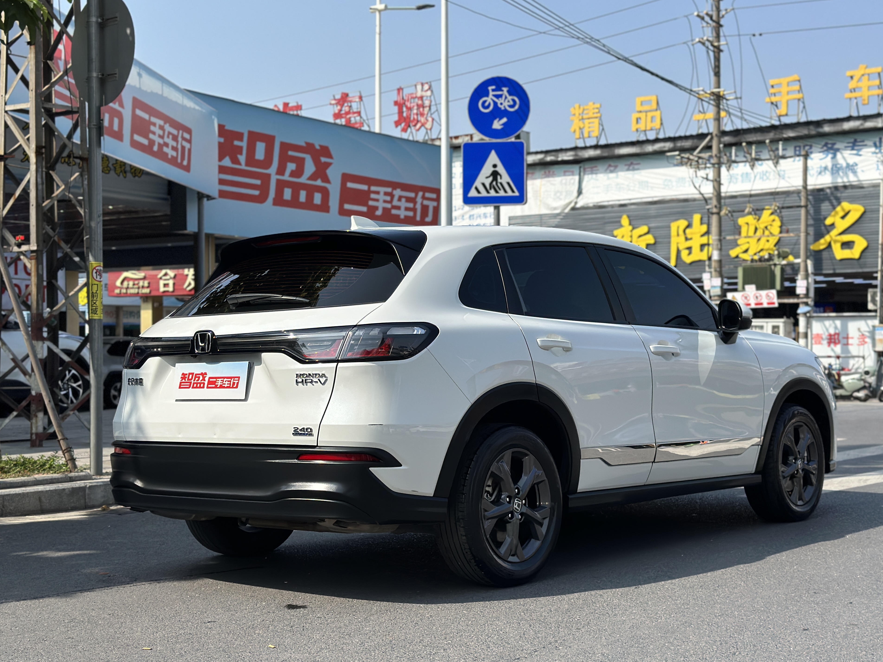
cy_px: 329
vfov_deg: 28.6
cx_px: 457
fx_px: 1301
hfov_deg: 37.5
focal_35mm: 51
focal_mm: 6.86
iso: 100
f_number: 1.78
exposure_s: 1/7634
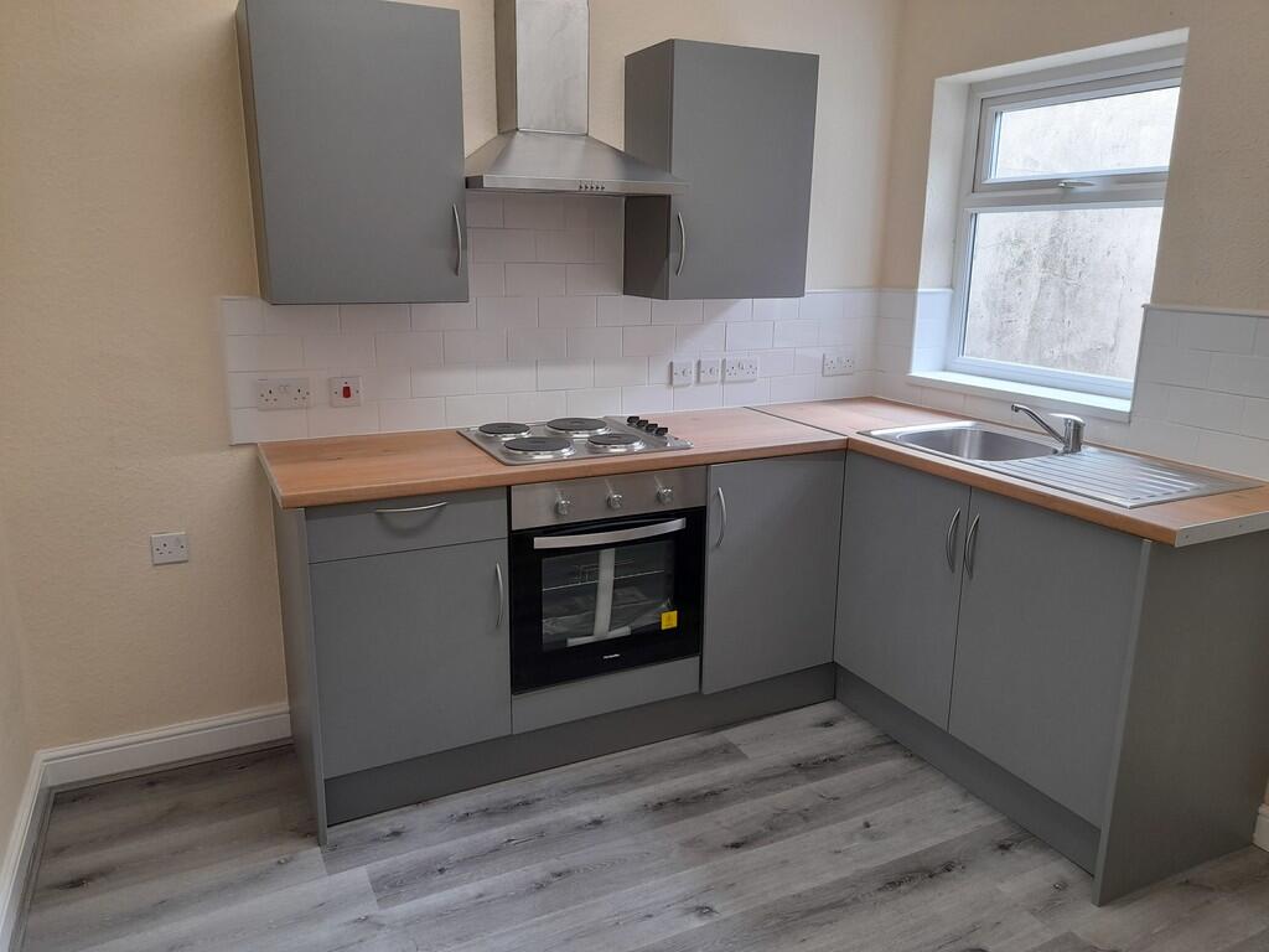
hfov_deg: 69.4
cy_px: 476
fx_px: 916
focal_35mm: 25
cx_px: 634
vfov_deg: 54.9
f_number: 2
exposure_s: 1/50
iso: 80
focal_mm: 4.6
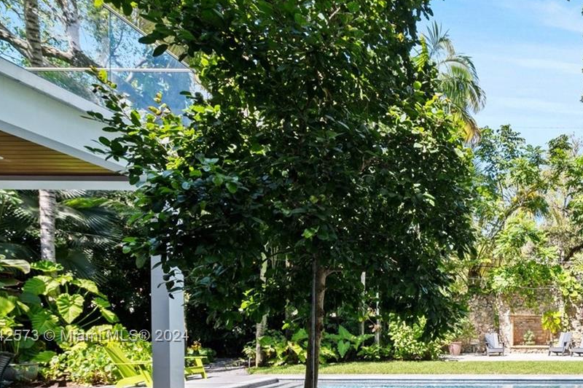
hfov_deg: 55.5
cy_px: 337
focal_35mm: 28
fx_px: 453
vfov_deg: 43.0
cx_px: 539
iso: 200
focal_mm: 14
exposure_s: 1/60
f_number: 8
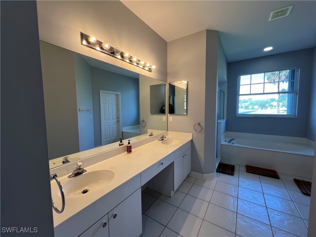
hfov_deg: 106.2
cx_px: 158
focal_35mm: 13
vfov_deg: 89.9
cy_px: 118
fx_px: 119
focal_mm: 1.57
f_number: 1.8
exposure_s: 1/120
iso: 125
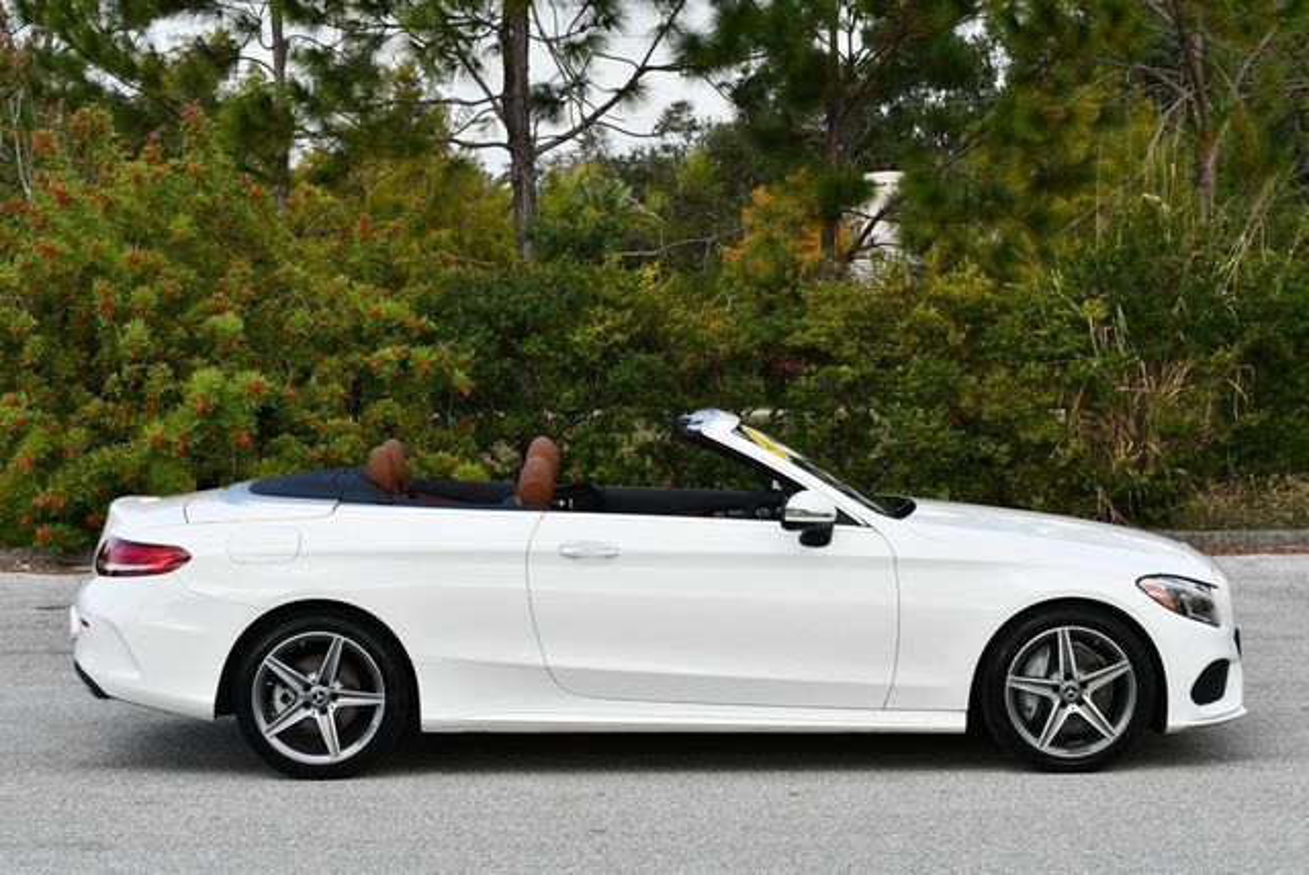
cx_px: 654
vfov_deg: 18.0
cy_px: 438
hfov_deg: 26.6
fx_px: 2766
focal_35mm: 76
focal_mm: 38
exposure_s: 1/250
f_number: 8
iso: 125
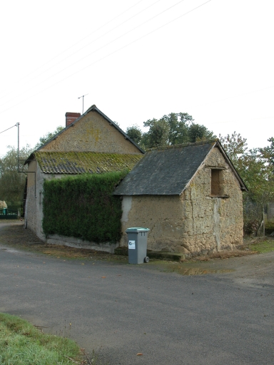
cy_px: 182
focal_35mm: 42
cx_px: 137
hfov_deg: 34.3
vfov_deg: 44.8
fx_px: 443
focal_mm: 10.7
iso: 100
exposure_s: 1/159
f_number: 5.2
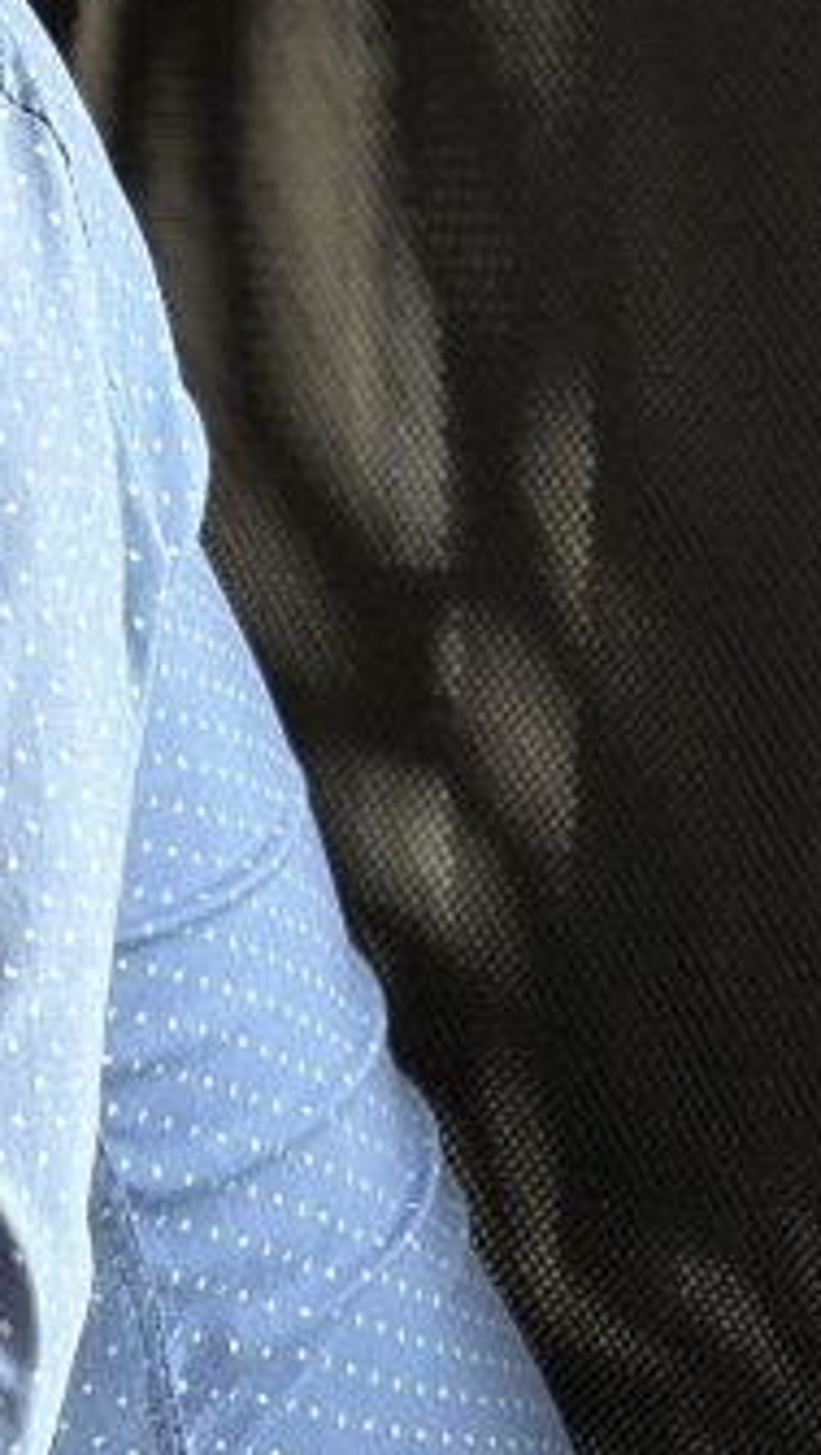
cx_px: -1064
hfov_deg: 5.5
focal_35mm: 213
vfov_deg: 10.1
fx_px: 8225
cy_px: 536
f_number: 1.78
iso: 80
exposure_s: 1/121
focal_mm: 6.86
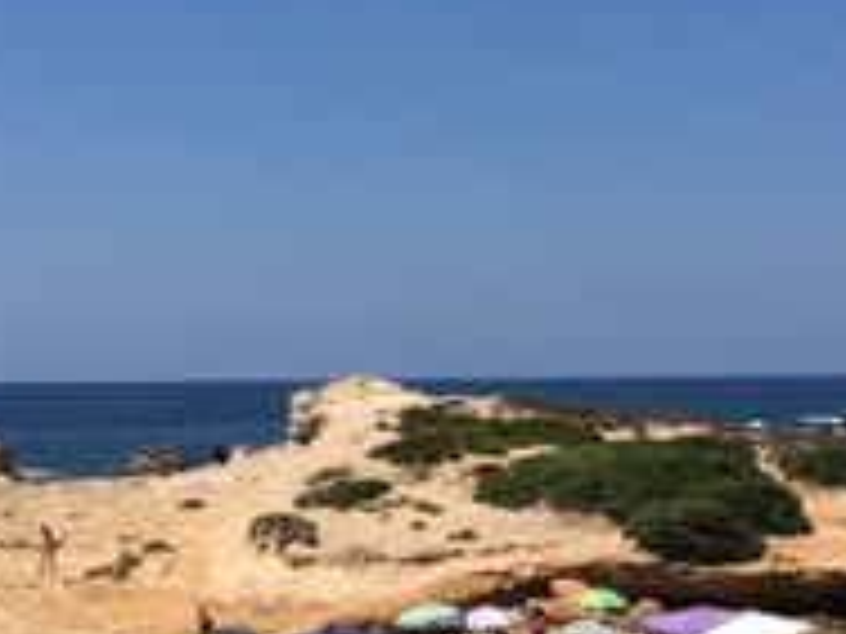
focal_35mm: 71
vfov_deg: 20.3
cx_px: 500
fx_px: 1735
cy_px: 573
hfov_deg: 27.4
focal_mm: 4.15
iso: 32
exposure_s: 1/3731
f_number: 2.2
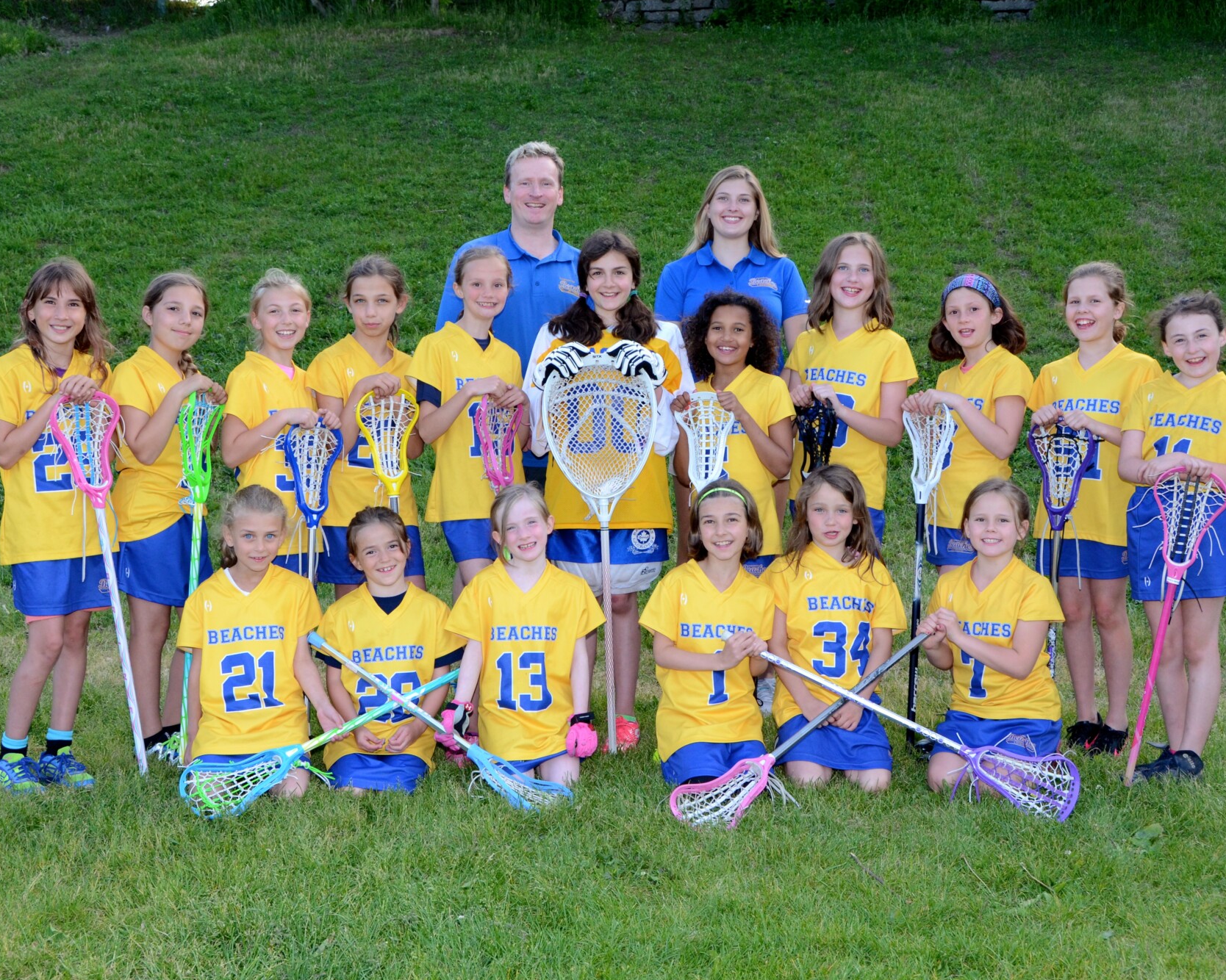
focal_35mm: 47
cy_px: 497
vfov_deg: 32.4
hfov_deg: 39.9
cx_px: 617
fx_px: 1690
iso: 800
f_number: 8
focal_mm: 27
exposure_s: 1/250
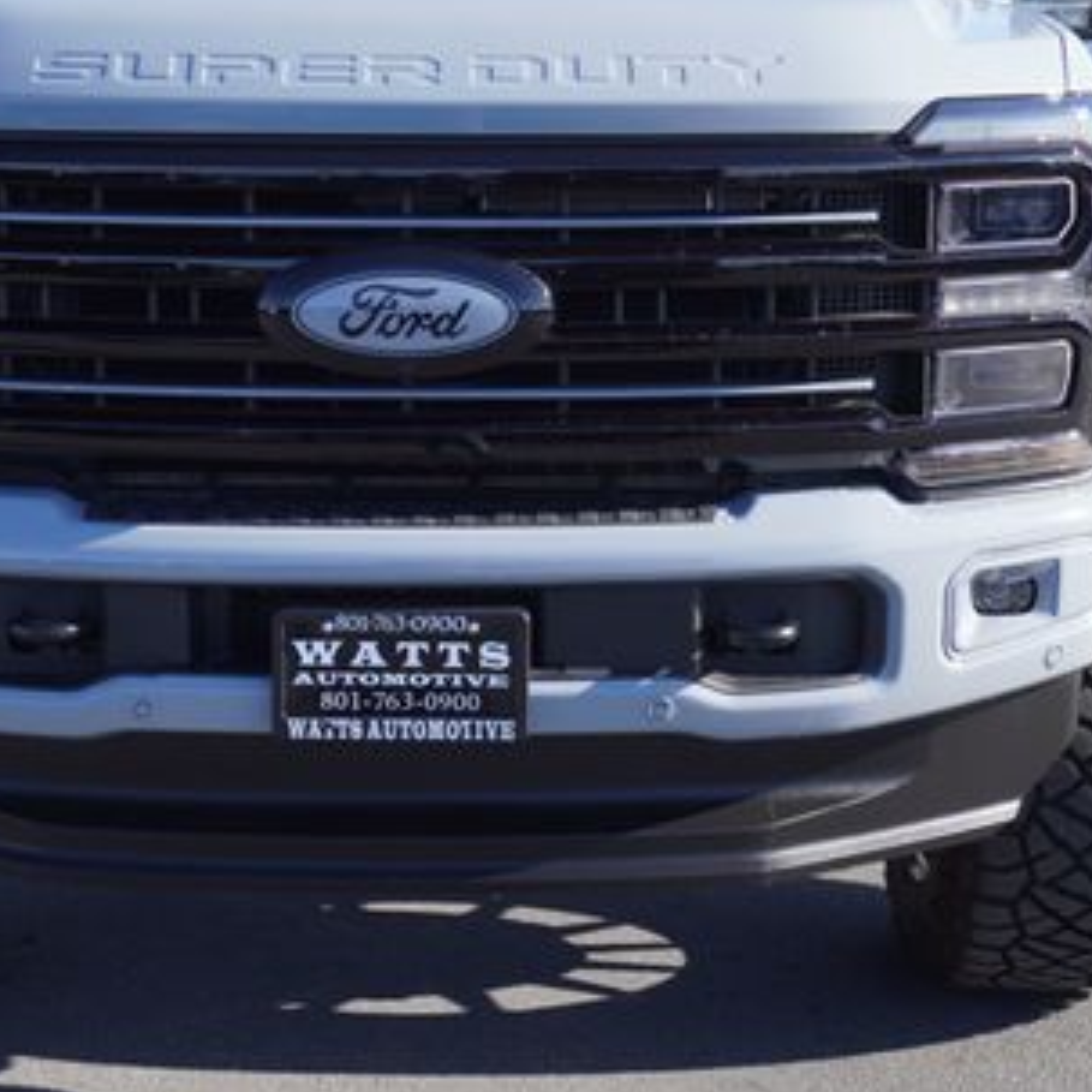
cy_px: 350
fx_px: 2498
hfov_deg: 24.6
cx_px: 425
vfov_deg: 24.5
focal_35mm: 70
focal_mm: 26
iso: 100
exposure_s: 1/160
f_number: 6.3
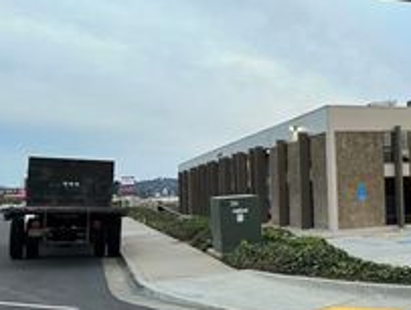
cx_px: 488
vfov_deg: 24.9
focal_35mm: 59
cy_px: 165
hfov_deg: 28.6
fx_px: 702
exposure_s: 1/121
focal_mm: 6.86
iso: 64
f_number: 1.78
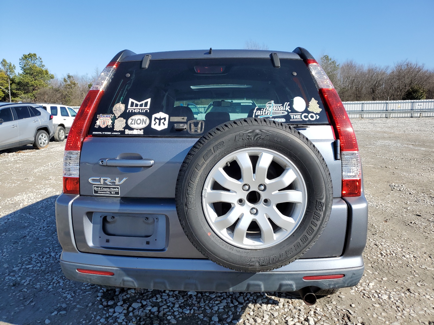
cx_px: 217
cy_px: 162
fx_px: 326
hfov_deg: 67.3
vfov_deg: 53.1
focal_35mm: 26
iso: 50
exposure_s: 1/2500
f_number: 1.5
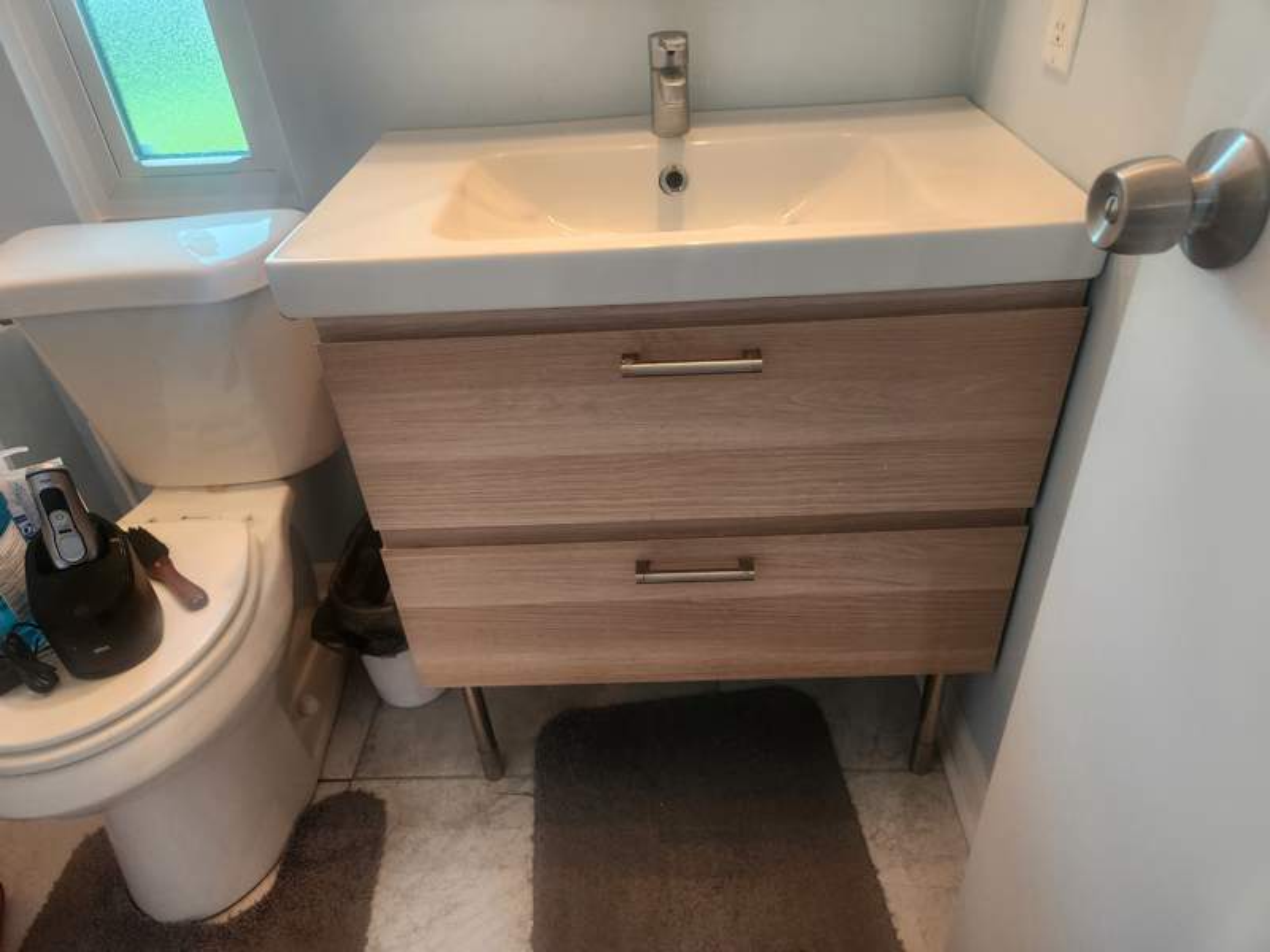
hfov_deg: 73.9
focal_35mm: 23
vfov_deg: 58.9
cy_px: 476
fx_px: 844
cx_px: 635
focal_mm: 5.4
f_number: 1.8
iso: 200
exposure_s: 1/120
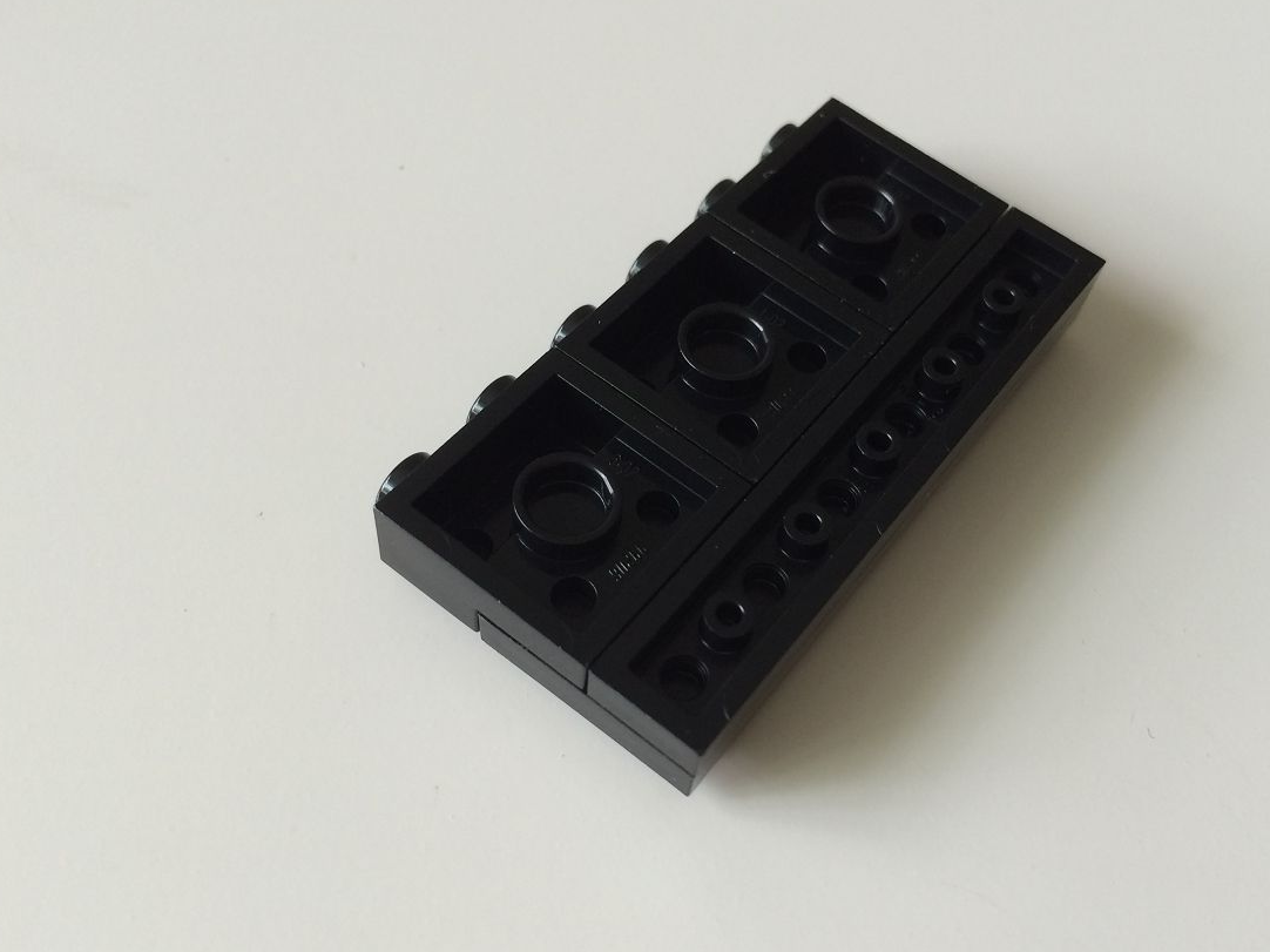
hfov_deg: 52.4
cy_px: 485
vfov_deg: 40.7
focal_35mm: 35
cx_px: 731
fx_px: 1284
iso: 80
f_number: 2.2
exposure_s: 1/30
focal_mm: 4.15
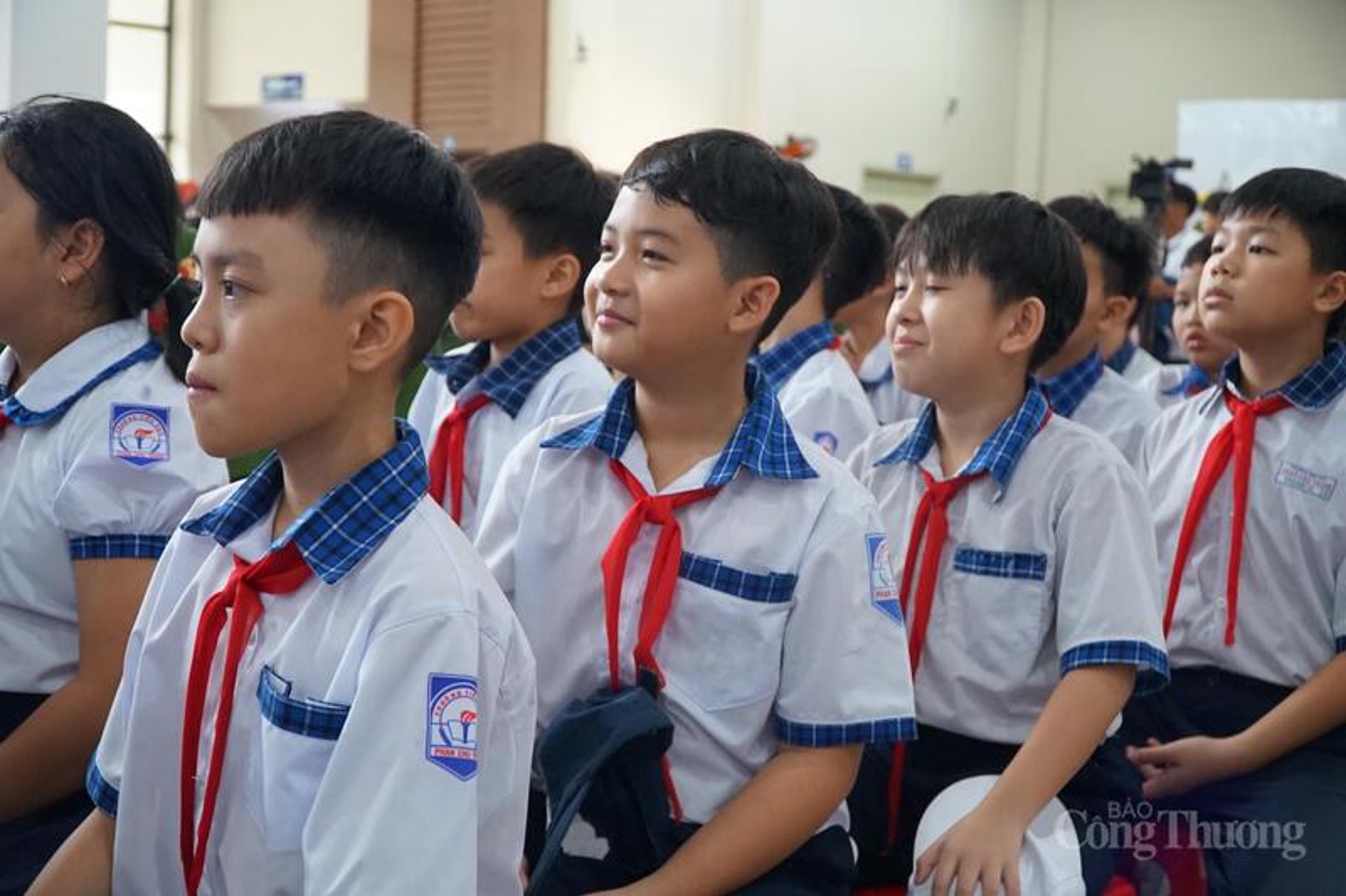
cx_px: 673
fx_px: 1719
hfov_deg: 42.8
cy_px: 448
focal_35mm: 46
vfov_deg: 29.2
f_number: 4
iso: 2500
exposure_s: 1/60
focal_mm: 31
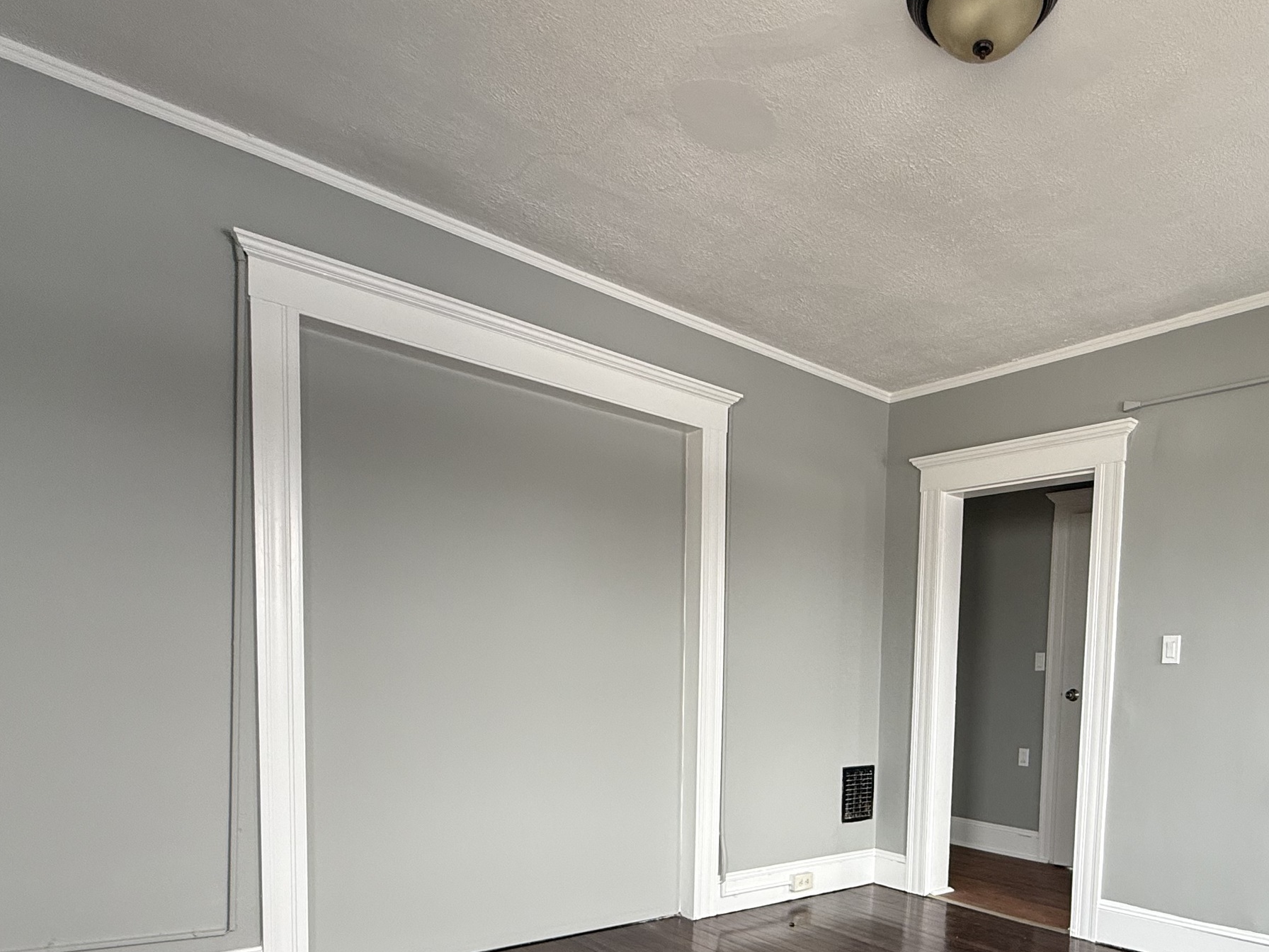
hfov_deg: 70.1
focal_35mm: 24
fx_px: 880
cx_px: 816
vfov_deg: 53.6
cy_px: 738
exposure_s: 1/99
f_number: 2.2
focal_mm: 2.22
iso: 100
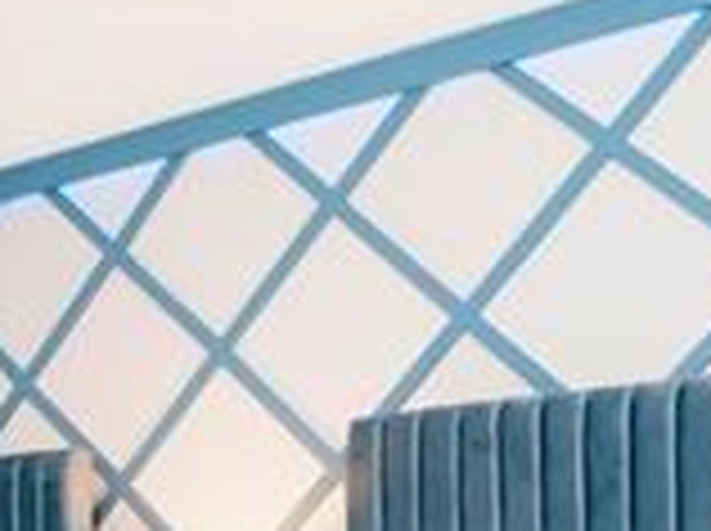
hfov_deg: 24.8
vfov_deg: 19.0
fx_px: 1497
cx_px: -83
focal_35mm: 73
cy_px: 637
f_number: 14
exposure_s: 1/13
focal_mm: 17
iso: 1000
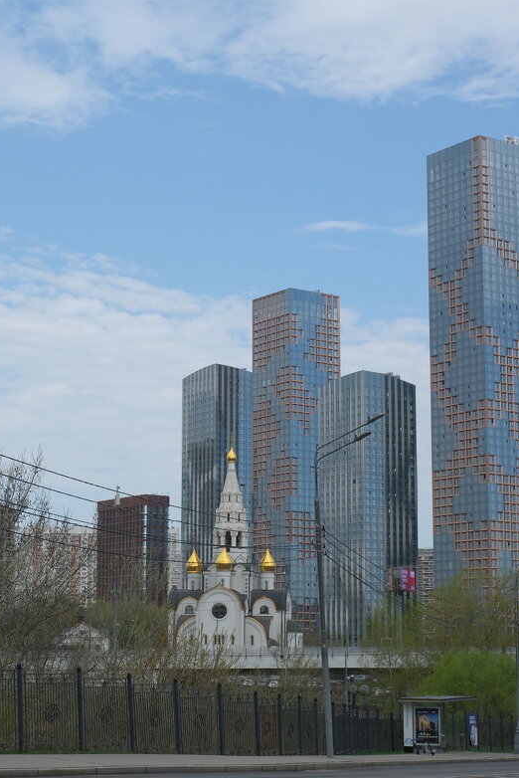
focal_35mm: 42
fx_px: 907
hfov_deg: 31.9
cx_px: 257
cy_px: 389
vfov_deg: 46.4
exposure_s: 1/300
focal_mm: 27
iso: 160
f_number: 8
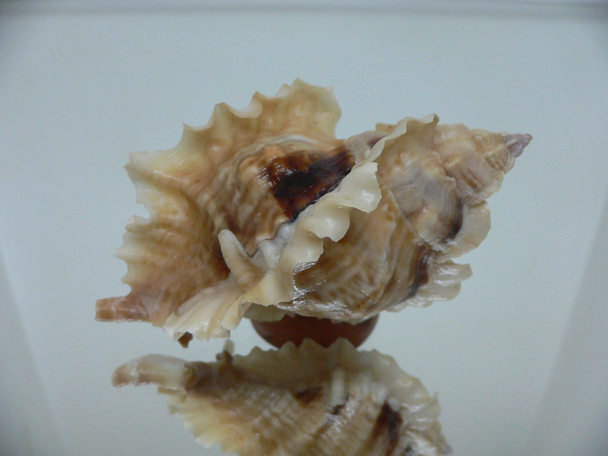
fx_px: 615
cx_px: 304
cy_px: 228
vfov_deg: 40.7
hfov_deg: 52.6
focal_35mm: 35
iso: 200
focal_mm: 4.6
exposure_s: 1/60
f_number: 2.8
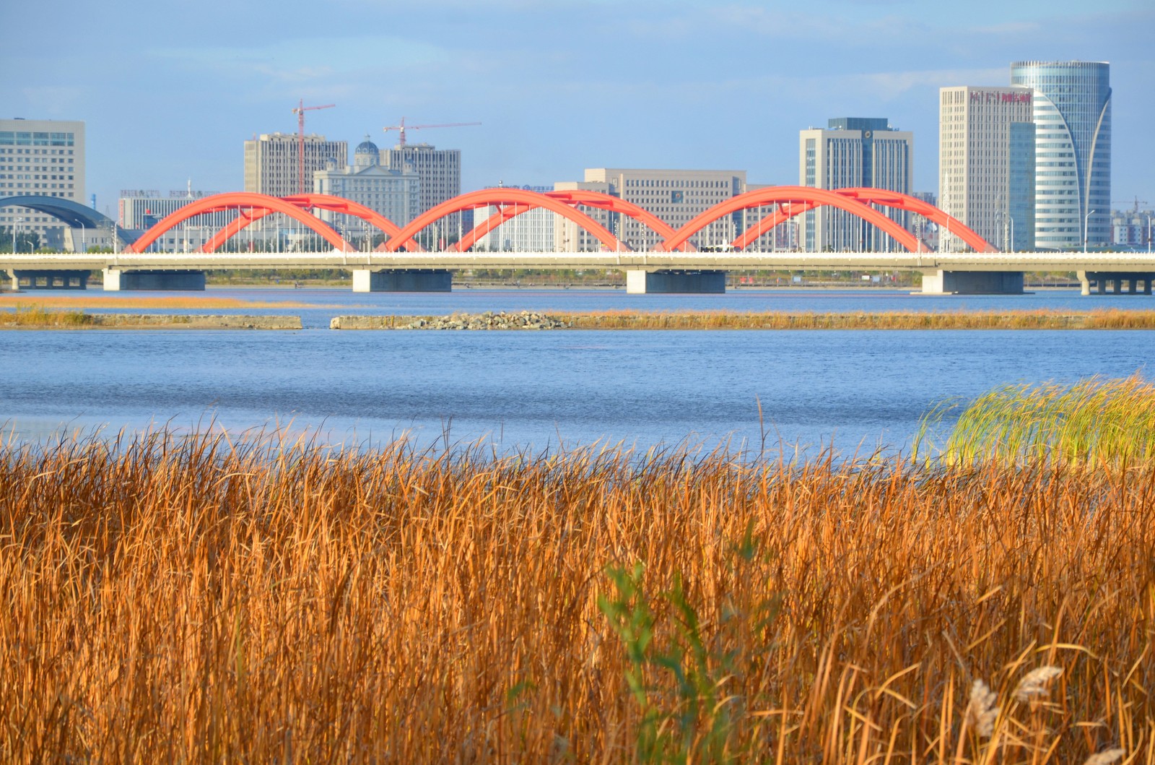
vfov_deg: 9.3
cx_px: 578
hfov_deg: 14.0
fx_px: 4705
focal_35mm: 147
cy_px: 382
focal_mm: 98
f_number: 8
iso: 125
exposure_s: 1/250
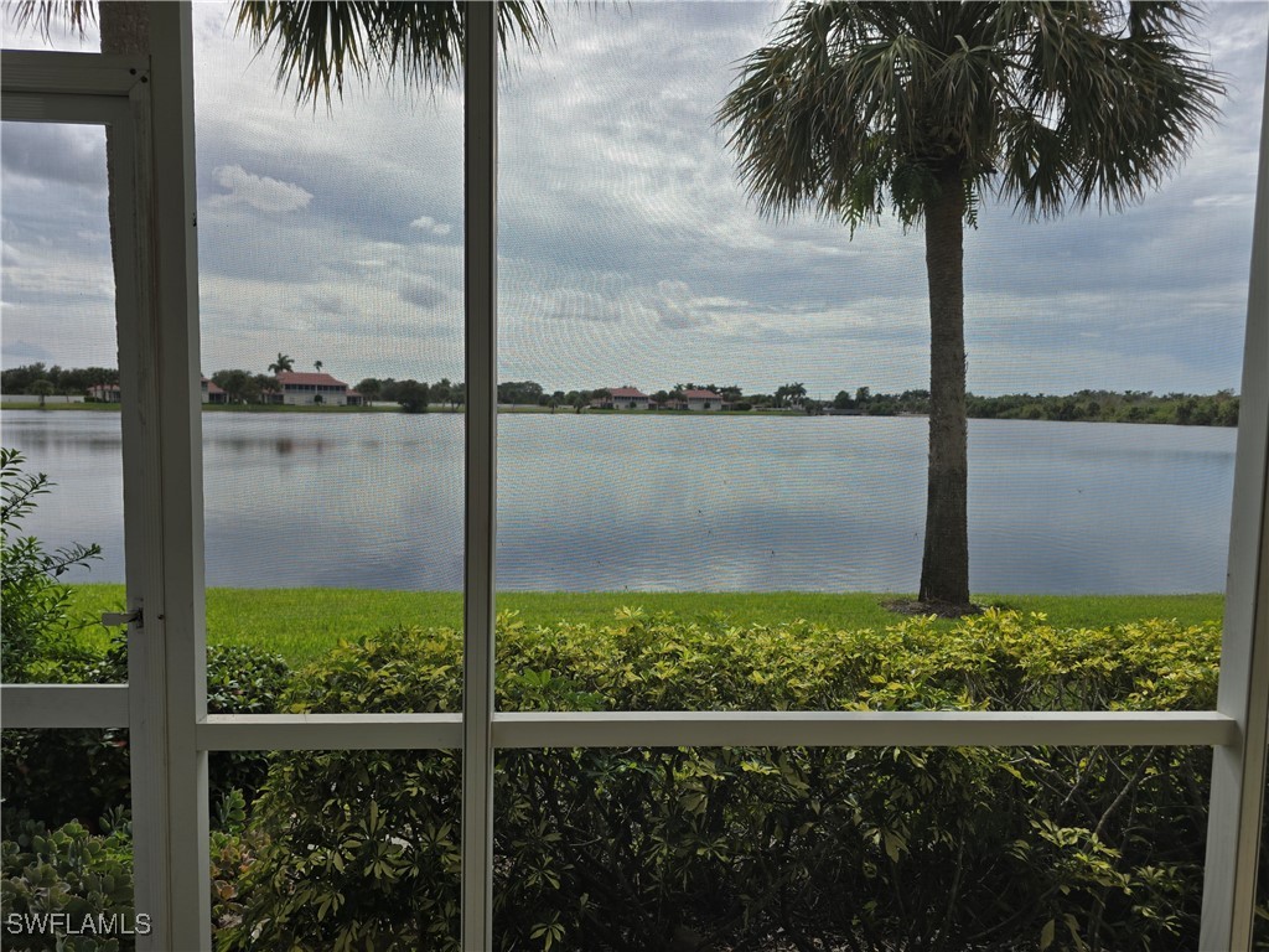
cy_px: 476
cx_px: 634
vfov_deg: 58.9
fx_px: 843
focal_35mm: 23
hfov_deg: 73.9
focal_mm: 6.3
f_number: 1.7
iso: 12
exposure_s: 1/761
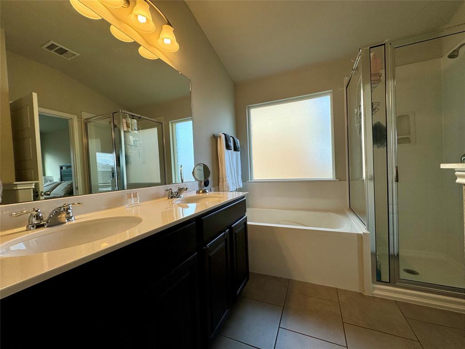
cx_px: 232
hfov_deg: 102.1
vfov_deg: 85.7
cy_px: 174
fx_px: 188
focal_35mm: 14
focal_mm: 2.22
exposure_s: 1/173
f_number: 2.2
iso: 40
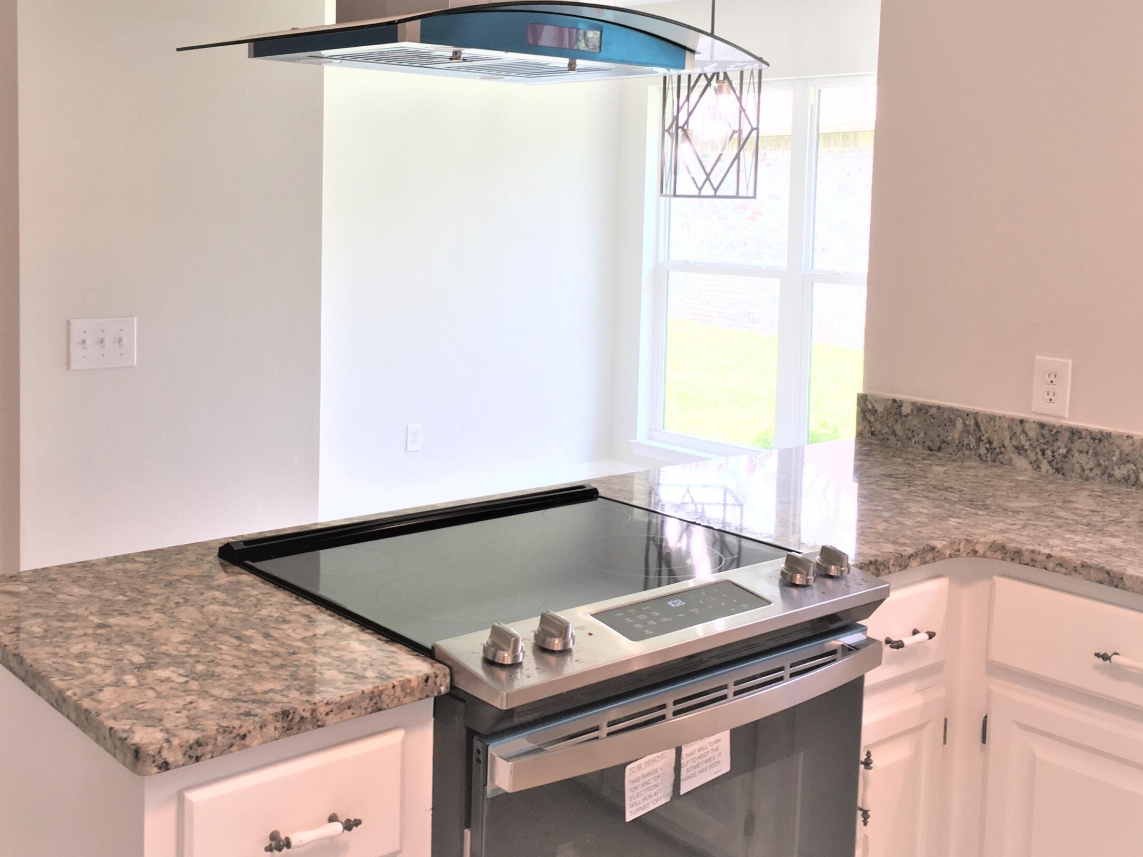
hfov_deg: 46.7
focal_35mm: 40
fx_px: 1321
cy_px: 309
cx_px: 490
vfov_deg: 35.7
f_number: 2.2
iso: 25
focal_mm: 4.15
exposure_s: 1/30
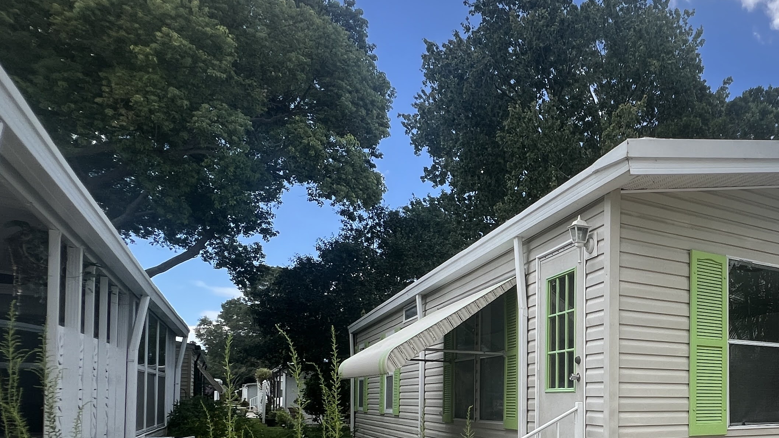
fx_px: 558
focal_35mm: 27
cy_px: 385
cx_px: 672
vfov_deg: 40.1
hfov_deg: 61.2
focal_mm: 1.57
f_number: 1.8
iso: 32
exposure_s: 1/769
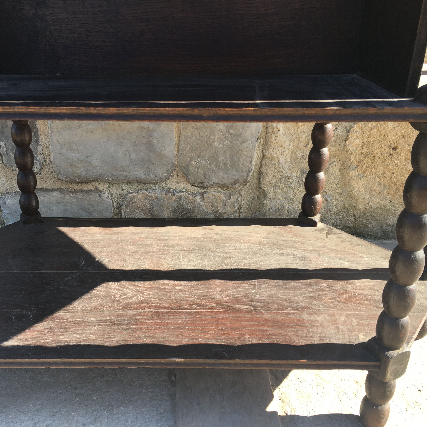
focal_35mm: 35
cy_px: 215
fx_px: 488
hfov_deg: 46.8
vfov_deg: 47.2
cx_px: 161
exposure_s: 1/309
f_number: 2.2
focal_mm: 4.15
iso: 25
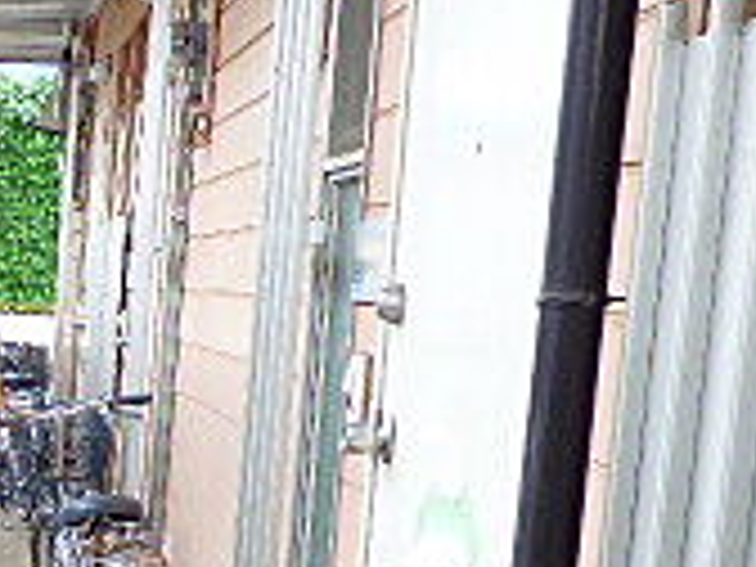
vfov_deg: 19.1
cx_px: -194
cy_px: 482
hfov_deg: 23.1
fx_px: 1660
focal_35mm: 76
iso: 100
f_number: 2.8
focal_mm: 3.58
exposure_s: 1/125
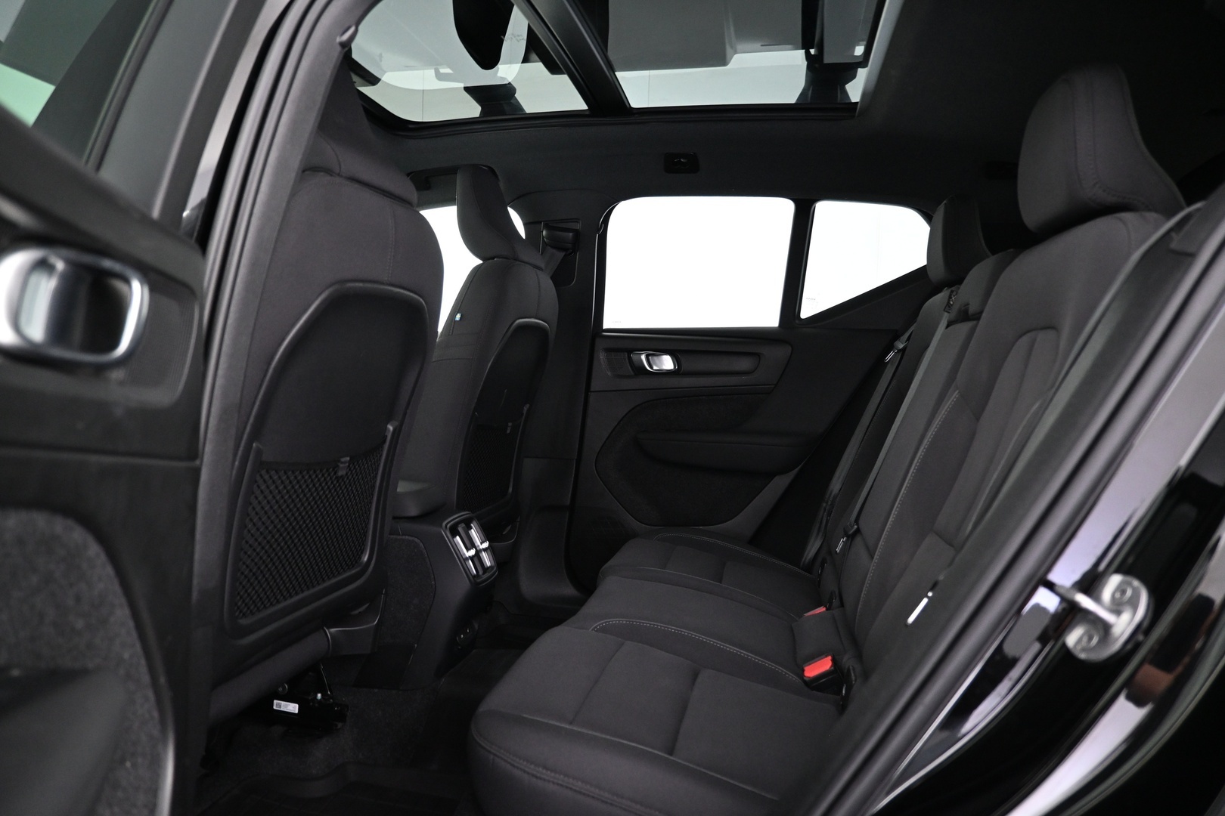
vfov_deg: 53.1
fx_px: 817
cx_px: 612
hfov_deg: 73.7
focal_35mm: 24
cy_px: 408
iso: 1600
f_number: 3.5
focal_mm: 16
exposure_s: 1/13
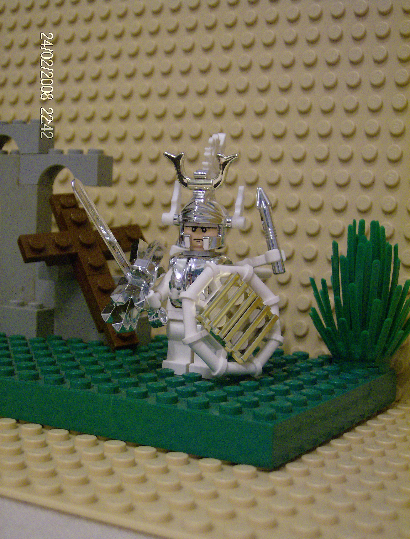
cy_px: 270
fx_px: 877
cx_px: 205
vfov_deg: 34.2
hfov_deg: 26.3
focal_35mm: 56
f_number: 3.4
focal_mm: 9.3
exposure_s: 1/7.31
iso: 200
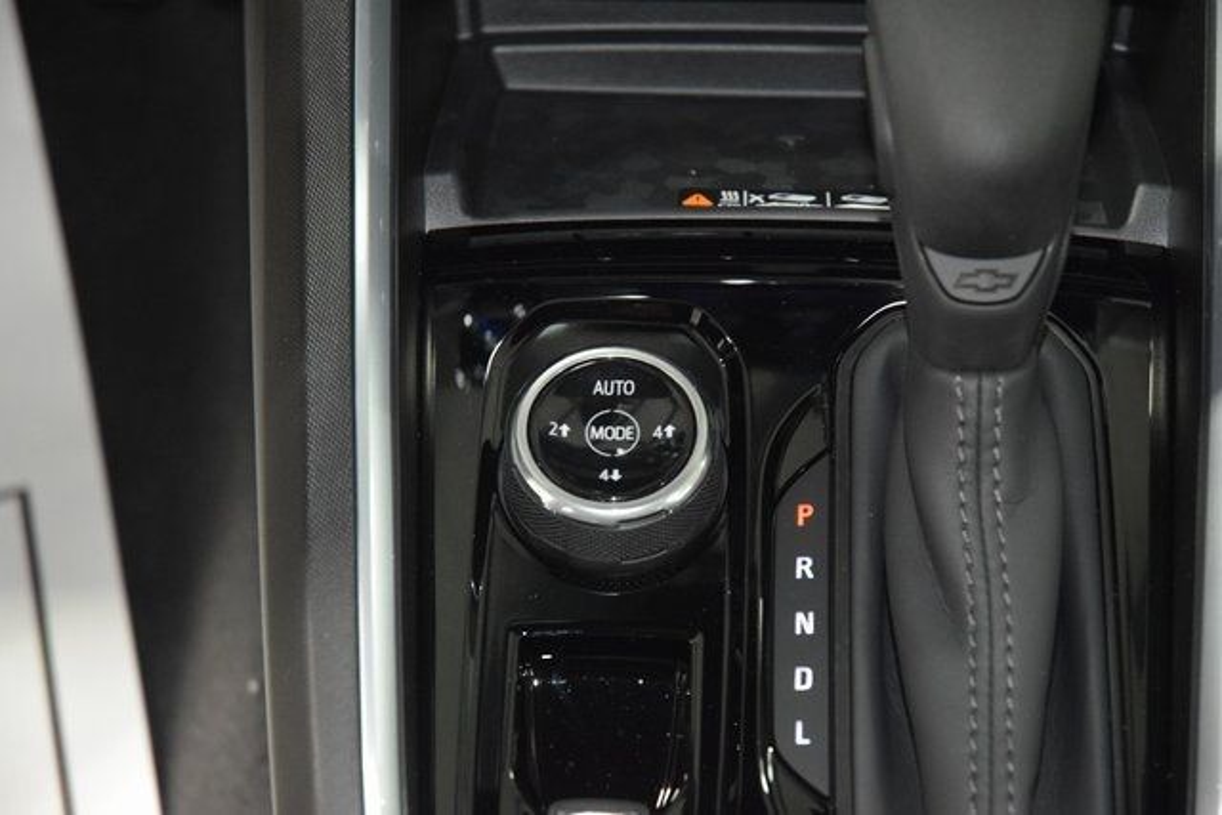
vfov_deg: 13.0
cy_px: 408
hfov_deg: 19.5
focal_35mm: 105
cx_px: 611
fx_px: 3565
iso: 3200
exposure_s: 1/30
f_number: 4.5
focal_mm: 70
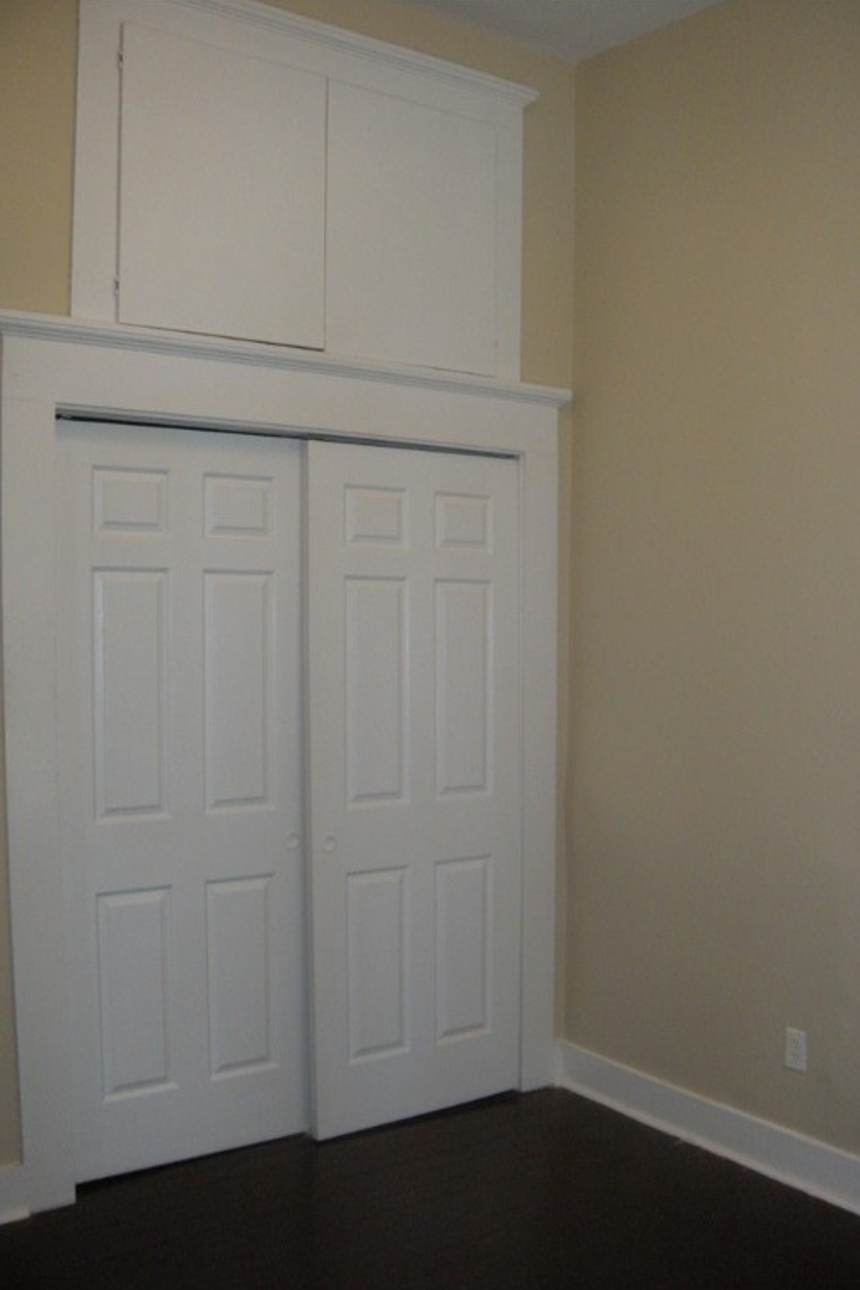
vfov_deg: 51.9
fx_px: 1326
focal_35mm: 37
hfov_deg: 35.9
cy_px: 650
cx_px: 442
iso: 200
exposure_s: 1/31
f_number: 3.8
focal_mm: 5.9
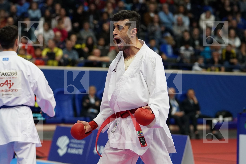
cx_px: 123
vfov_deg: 9.7
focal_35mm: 142
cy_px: 82
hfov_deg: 14.4
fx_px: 970
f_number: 2.8
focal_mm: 95
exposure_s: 1/1000
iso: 3200
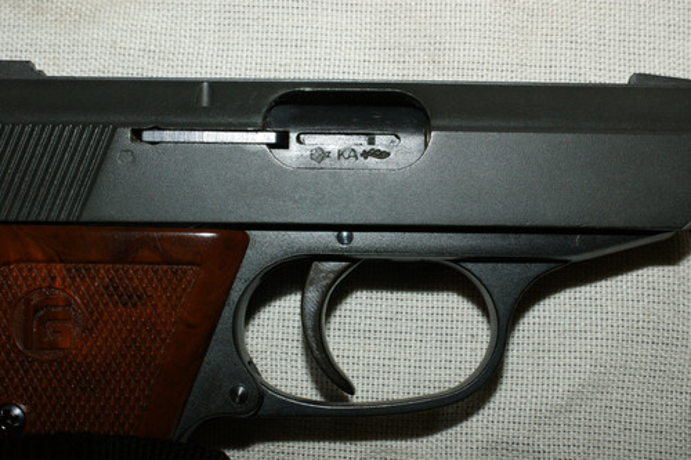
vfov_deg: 29.8
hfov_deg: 43.6
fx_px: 863
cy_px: 230
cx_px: 346
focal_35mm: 45
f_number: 11
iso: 400
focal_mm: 30
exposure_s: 1/60
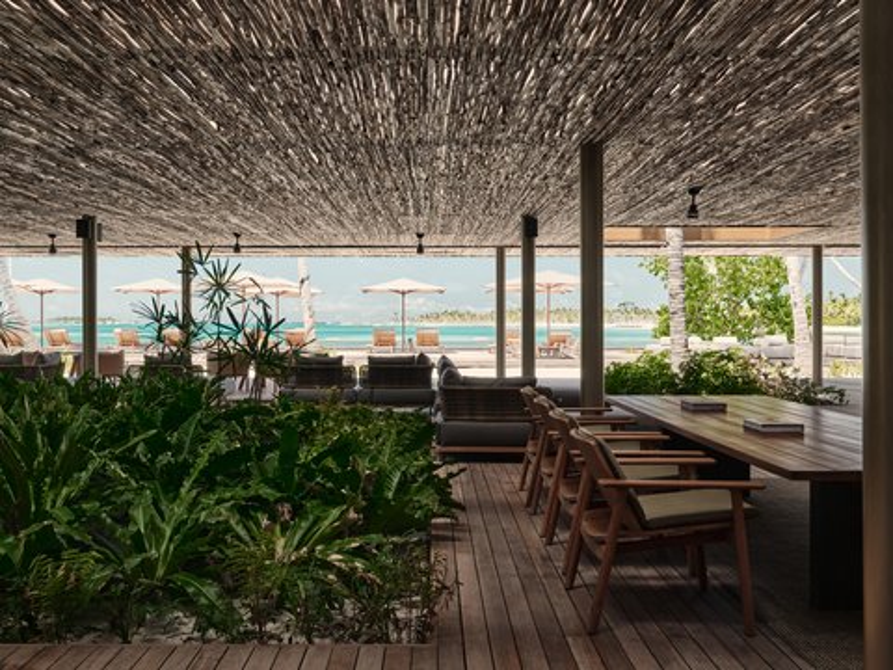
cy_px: 335
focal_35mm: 36
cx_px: 446
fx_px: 929
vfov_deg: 39.7
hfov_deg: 51.4
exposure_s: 1/10
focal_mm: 45
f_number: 14
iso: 100
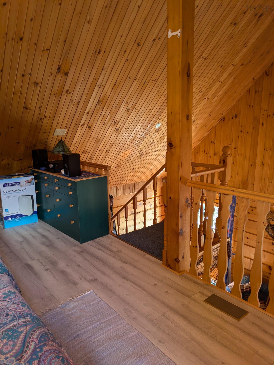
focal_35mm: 25
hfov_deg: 54.9
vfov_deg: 69.4
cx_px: 137
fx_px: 264
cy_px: 182
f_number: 1.89
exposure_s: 1/60
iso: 185
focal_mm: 5.43
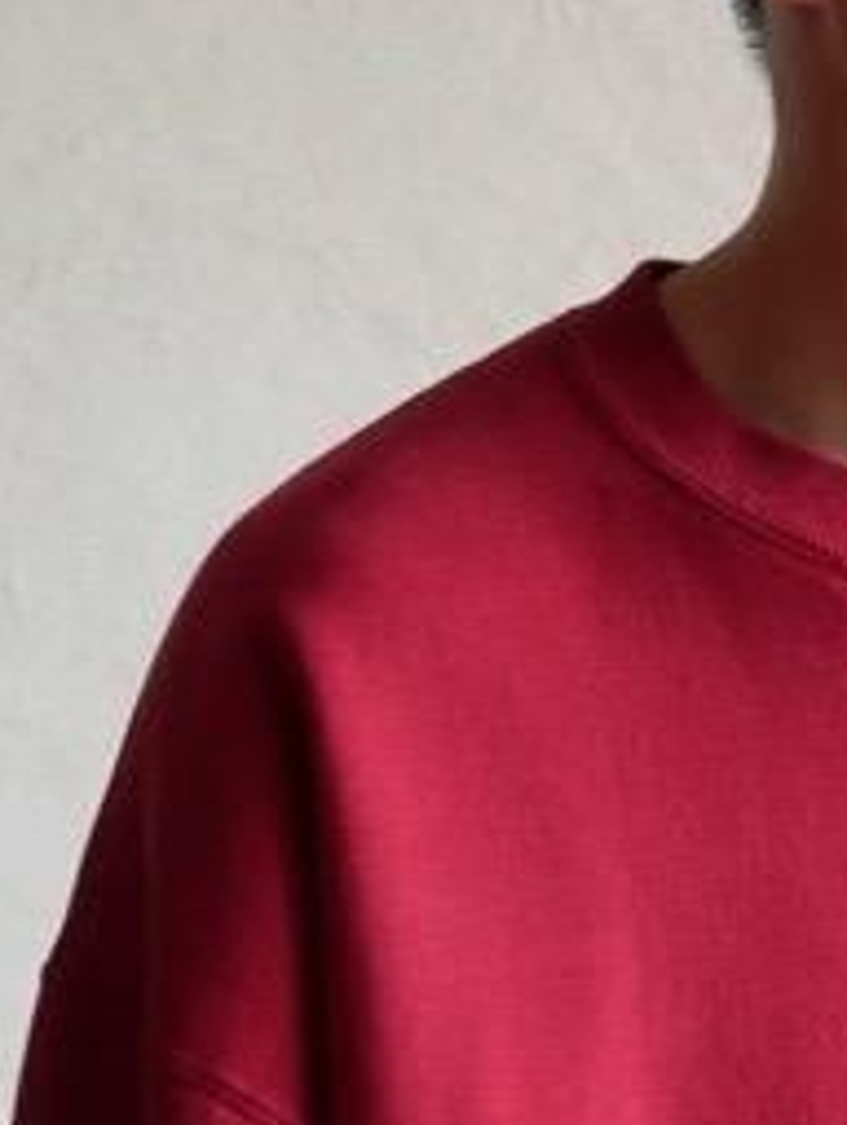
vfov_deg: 6.6
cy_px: 1767
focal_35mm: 294
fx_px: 9568
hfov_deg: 5.0
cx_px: 1054
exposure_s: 1/100
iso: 1250
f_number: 3.9
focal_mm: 44
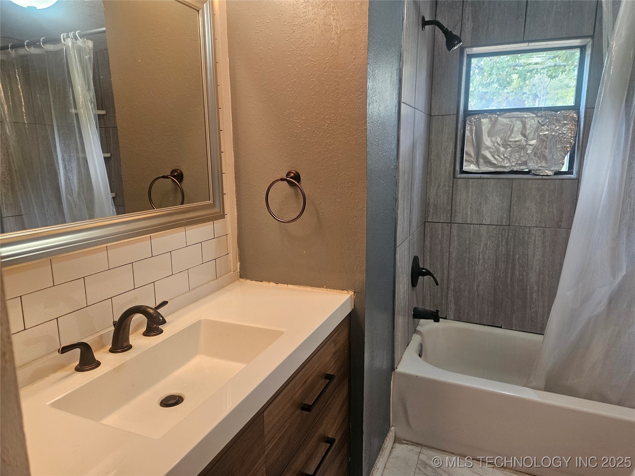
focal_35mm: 23
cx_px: 318
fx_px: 422
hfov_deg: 73.9
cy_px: 238
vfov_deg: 58.9
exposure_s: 1/120
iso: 200
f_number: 1.8
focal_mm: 5.4
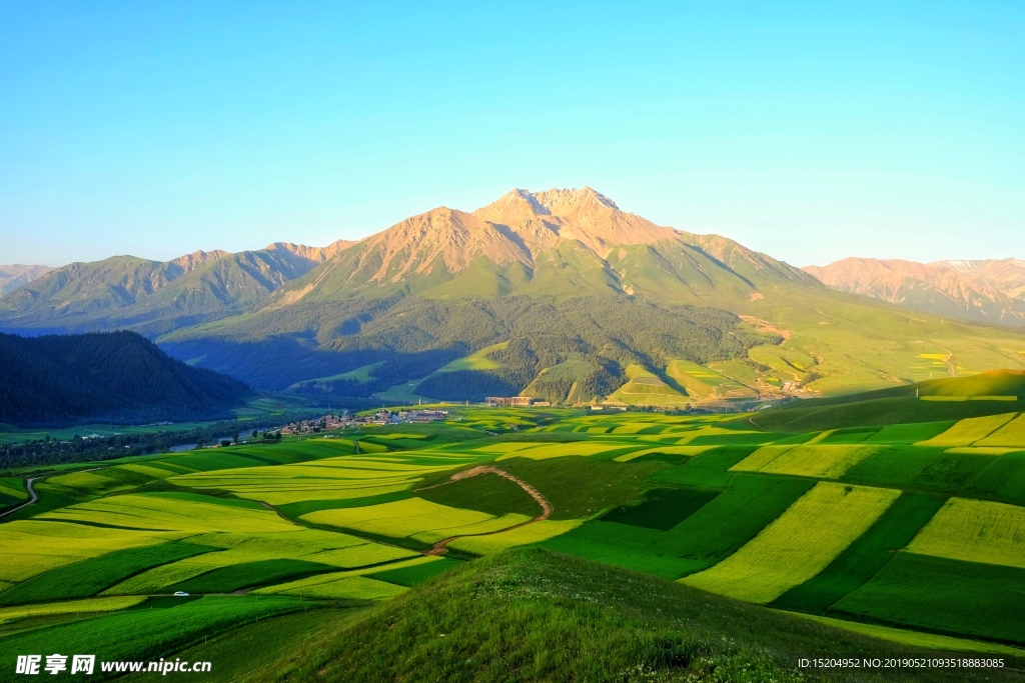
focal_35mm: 32
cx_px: 512
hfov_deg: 58.7
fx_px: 911
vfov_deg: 41.1
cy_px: 342
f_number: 9
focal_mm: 21.4
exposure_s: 1/60
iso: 200
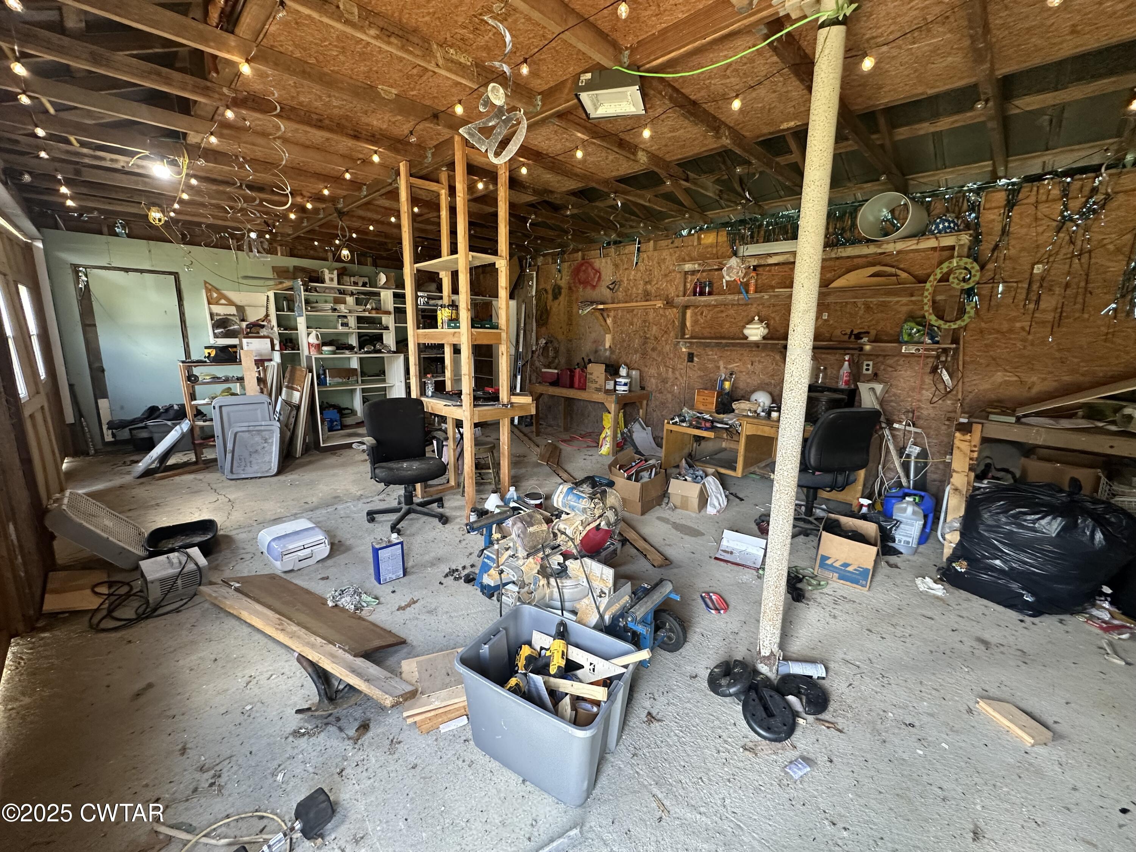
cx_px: 568
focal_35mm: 14
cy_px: 426
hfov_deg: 102.1
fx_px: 459
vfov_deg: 85.7
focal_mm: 2.22
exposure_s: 1/60
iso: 250
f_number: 2.2
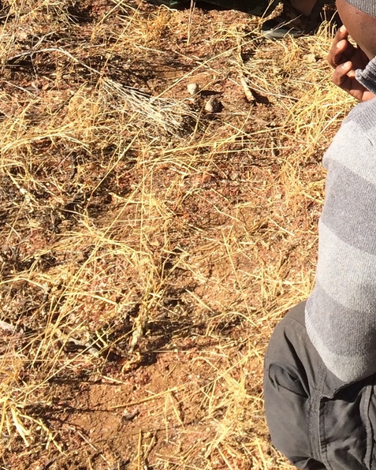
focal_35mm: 81
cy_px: -107
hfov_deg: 18.3
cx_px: 413
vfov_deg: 21.7
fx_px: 1126
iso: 32
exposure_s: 1/977
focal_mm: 4.15
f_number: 2.2
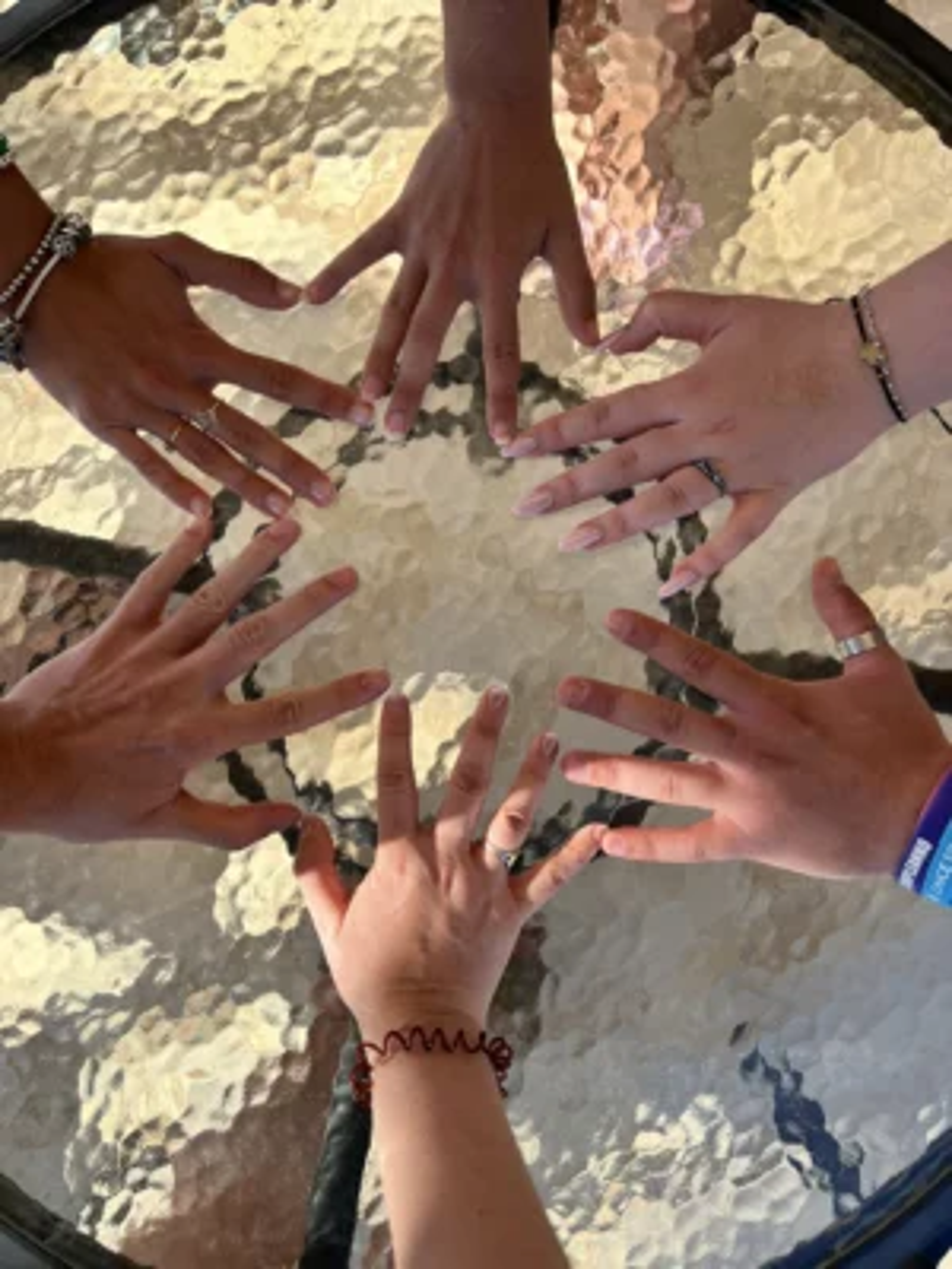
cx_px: 476
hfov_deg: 53.1
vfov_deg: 67.3
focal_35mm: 26
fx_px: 953
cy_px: 634
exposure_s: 1/982
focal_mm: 5.7
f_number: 1.5
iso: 50
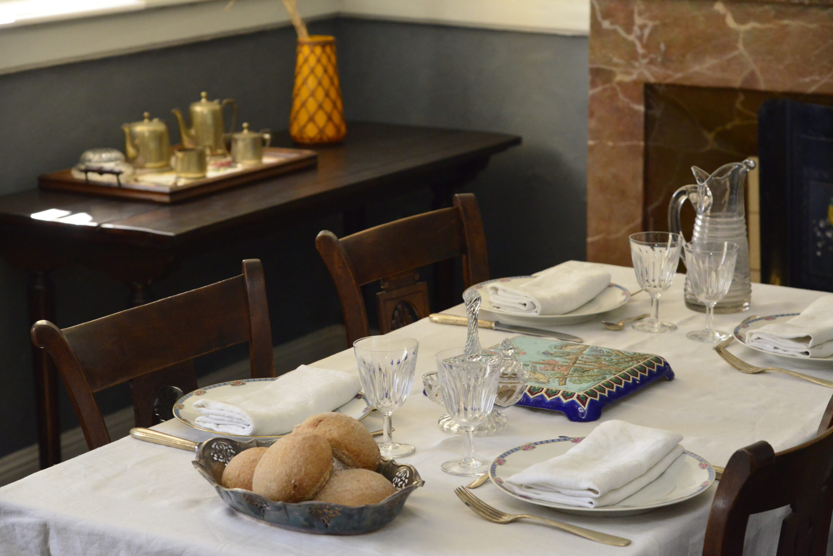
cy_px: 278
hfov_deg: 23.6
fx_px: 1991
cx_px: 416
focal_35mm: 86
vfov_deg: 15.9
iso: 6400
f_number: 7.1
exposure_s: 1/250
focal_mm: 86
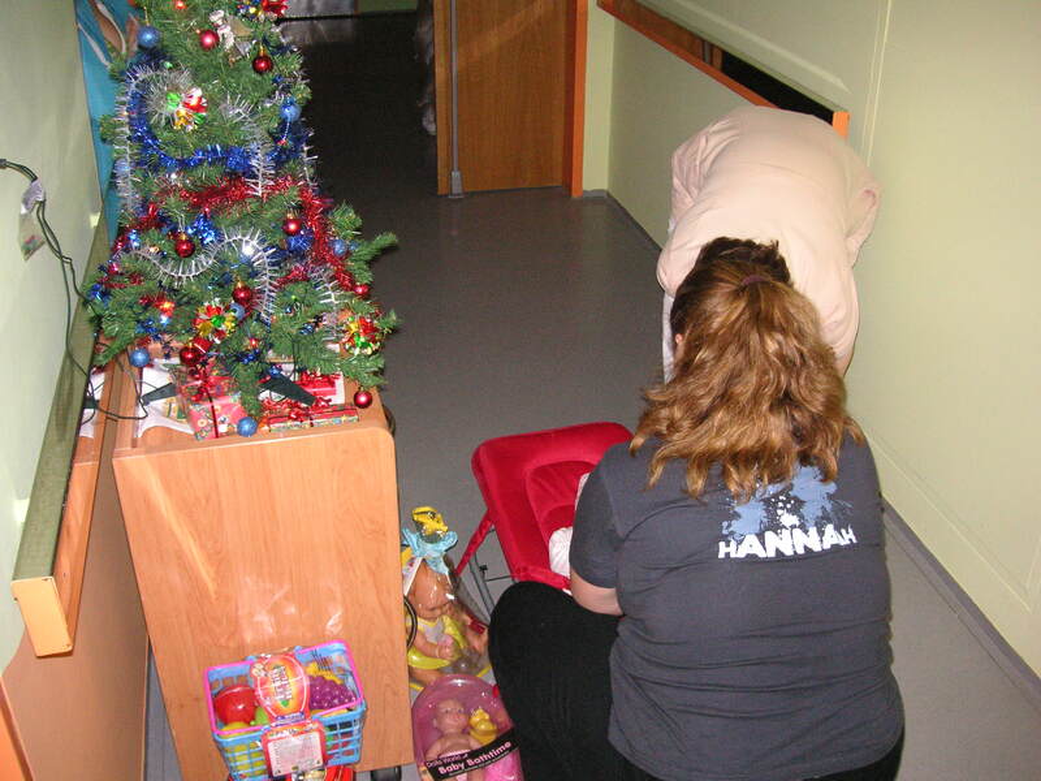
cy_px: 390
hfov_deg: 50.1
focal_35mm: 37
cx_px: 520
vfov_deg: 38.7
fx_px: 1113
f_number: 2.8
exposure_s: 1/45
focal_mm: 6.1
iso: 160
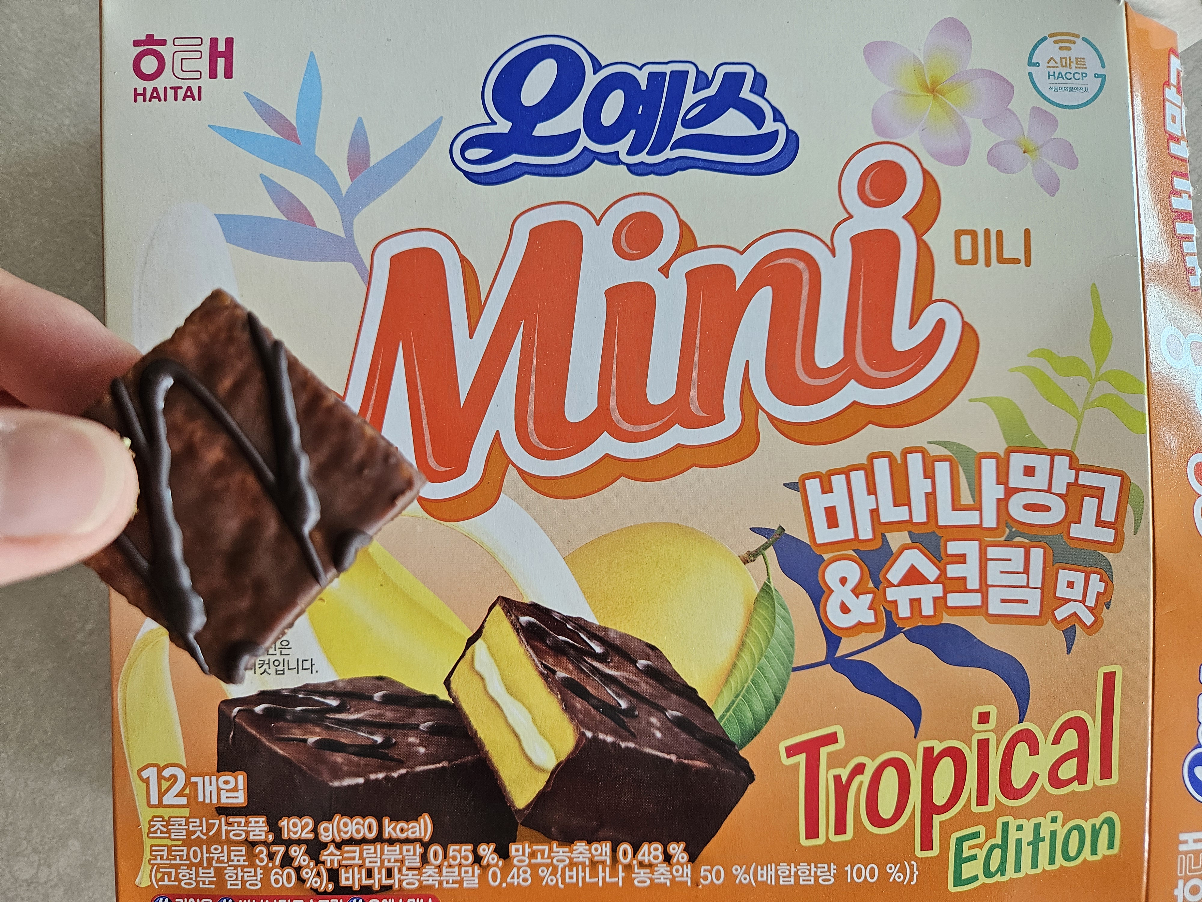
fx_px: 799
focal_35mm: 23
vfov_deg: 58.9
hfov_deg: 73.9
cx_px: 601
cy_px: 451
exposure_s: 1/170
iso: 250
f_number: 1.8
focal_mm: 5.4
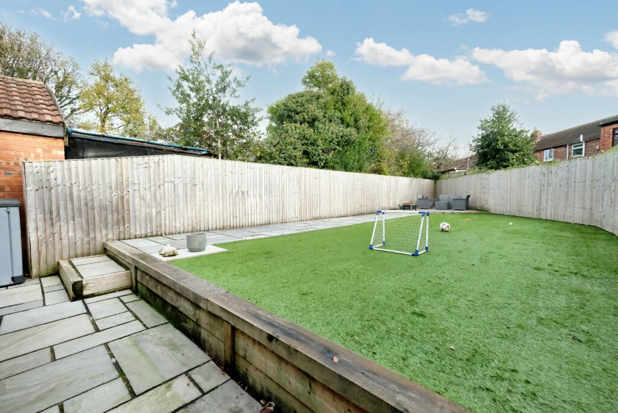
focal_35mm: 15
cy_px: 206
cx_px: 309
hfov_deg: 100.4
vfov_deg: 77.3
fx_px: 258
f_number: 5.6
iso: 4000
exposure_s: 1/2400
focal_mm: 10
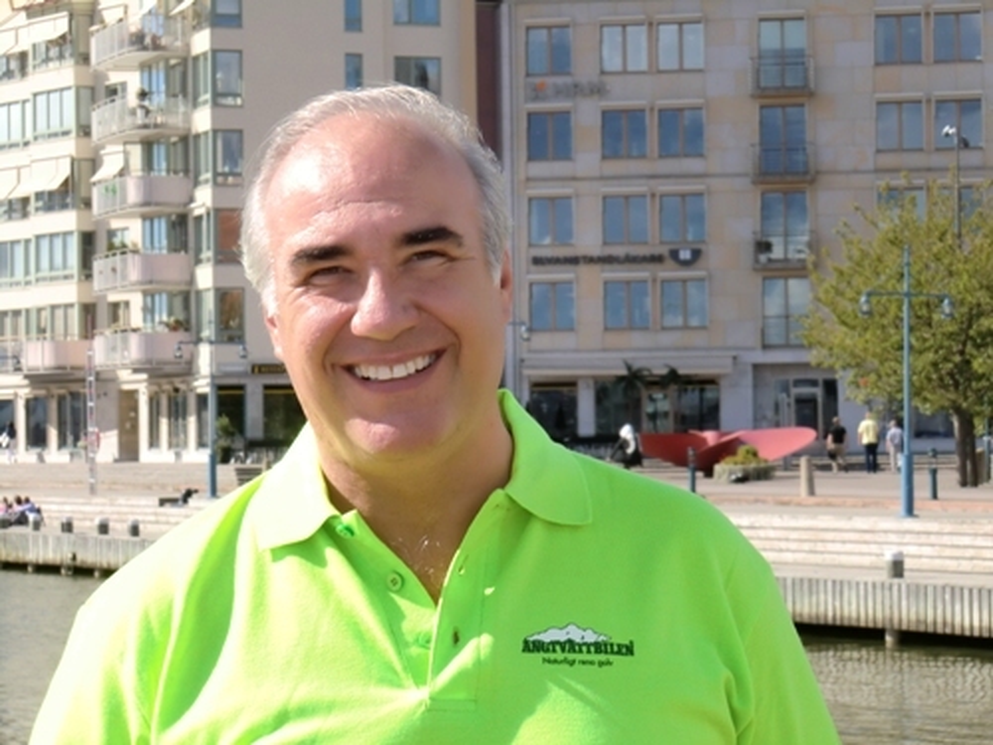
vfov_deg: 14.1
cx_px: 496
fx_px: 3012
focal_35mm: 105
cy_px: 372
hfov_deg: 18.7
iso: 64
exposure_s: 1/250
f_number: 5
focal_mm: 18.8
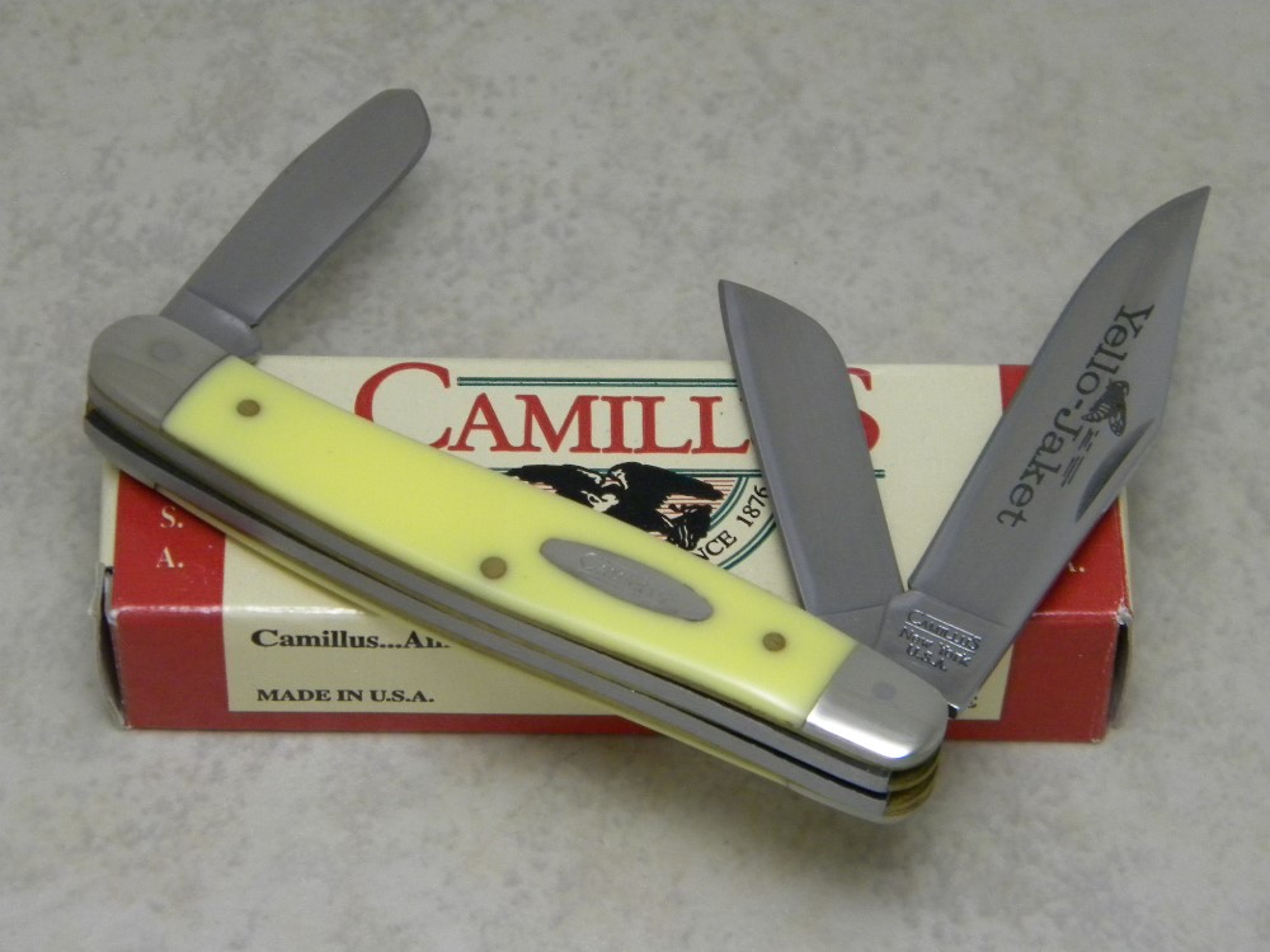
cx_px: 635
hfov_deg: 18.7
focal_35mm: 105
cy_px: 476
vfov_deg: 14.1
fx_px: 3852
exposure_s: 1/27.5
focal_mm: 19
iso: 400
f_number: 4.7
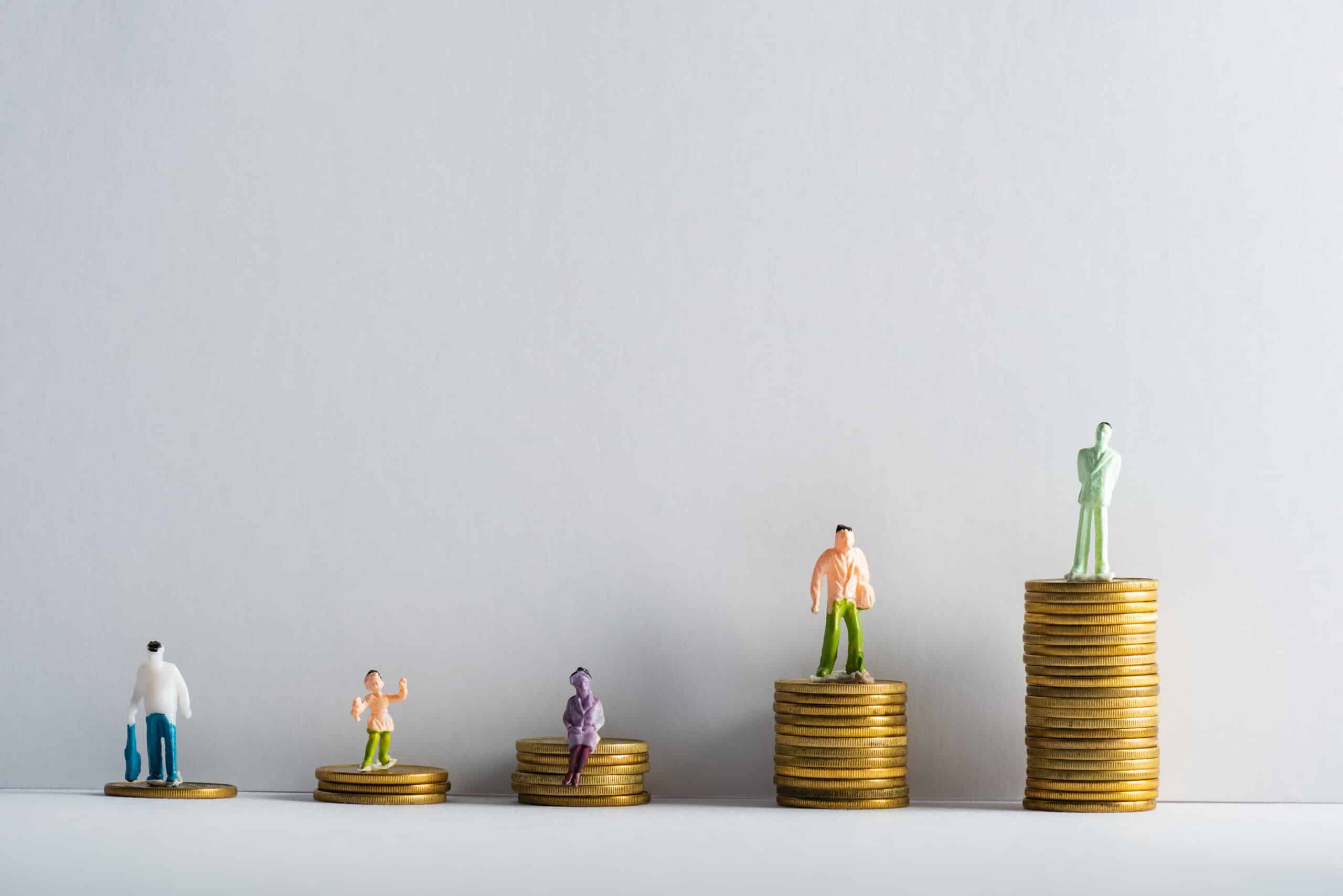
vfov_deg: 13.1
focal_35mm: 105
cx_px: 672
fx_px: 3918
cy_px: 448
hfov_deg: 19.4
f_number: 14
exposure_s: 1/200
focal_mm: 105
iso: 100
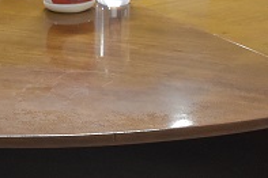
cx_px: -146
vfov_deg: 9.7
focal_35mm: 132
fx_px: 982
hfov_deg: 14.4
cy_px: -175
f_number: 5.6
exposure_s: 1/20
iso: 2000
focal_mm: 22
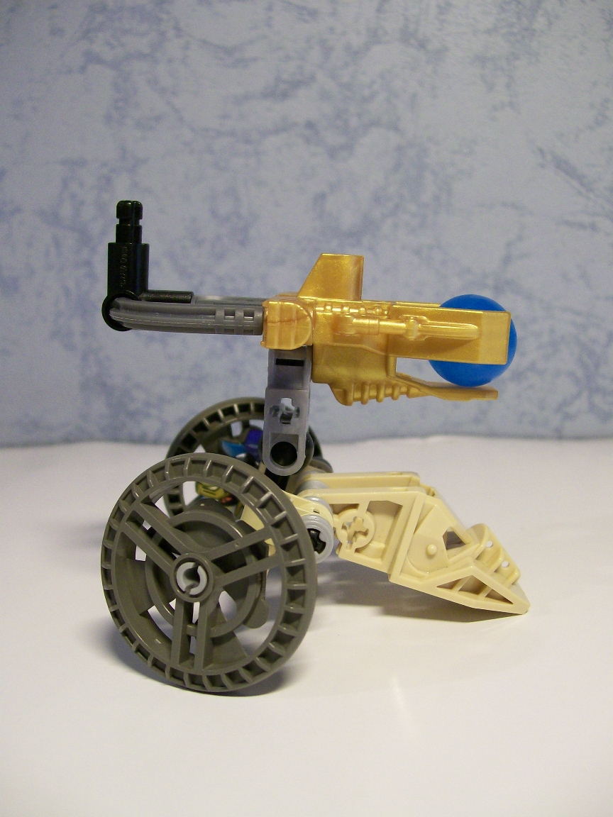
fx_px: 850
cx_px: 306
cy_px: 408
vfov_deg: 51.4
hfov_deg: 39.7
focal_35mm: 36
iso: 145
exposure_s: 1/32
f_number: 2.7
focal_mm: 6
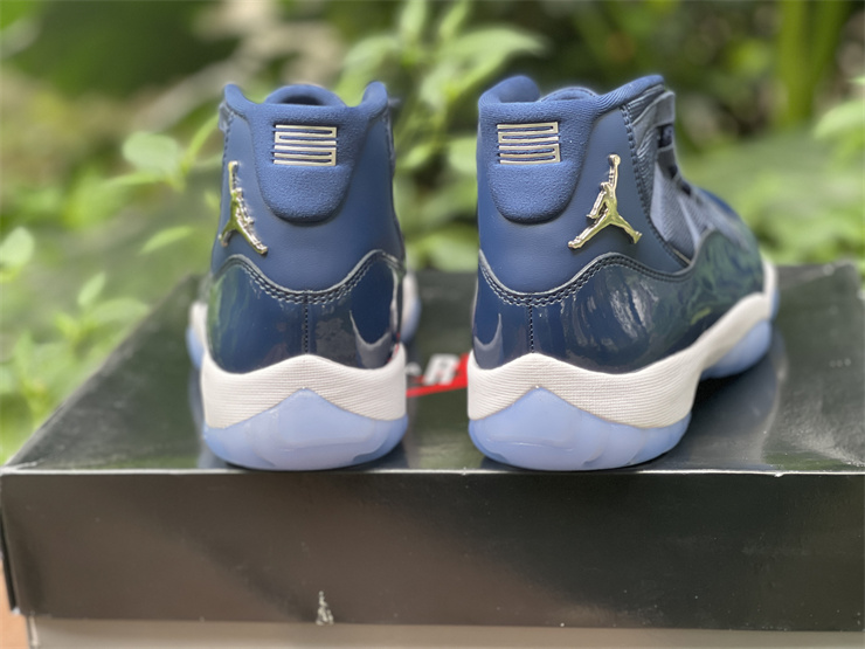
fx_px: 1599
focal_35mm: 64
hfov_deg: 30.3
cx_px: 432
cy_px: 324
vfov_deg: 22.9
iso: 250
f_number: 2.2
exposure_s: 1/121
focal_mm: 7.5
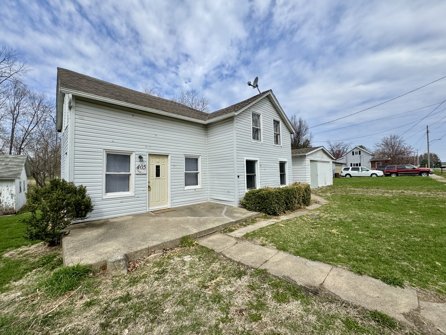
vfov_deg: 85.7
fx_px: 180
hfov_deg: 102.1
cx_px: 223
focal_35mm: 14
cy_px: 168
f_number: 2.2
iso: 50
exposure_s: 1/2146
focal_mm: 2.22
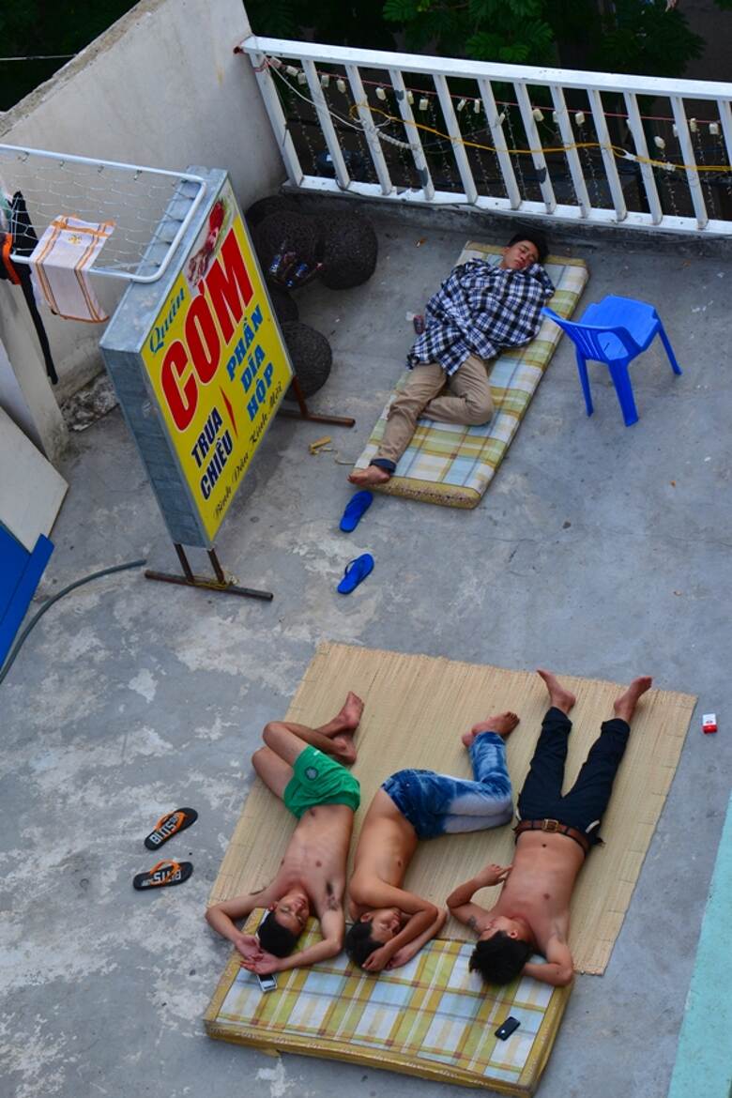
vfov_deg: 13.0
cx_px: 366
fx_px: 4803
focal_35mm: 158
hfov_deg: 8.7
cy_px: 549
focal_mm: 105
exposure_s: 1/125
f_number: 9
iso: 500
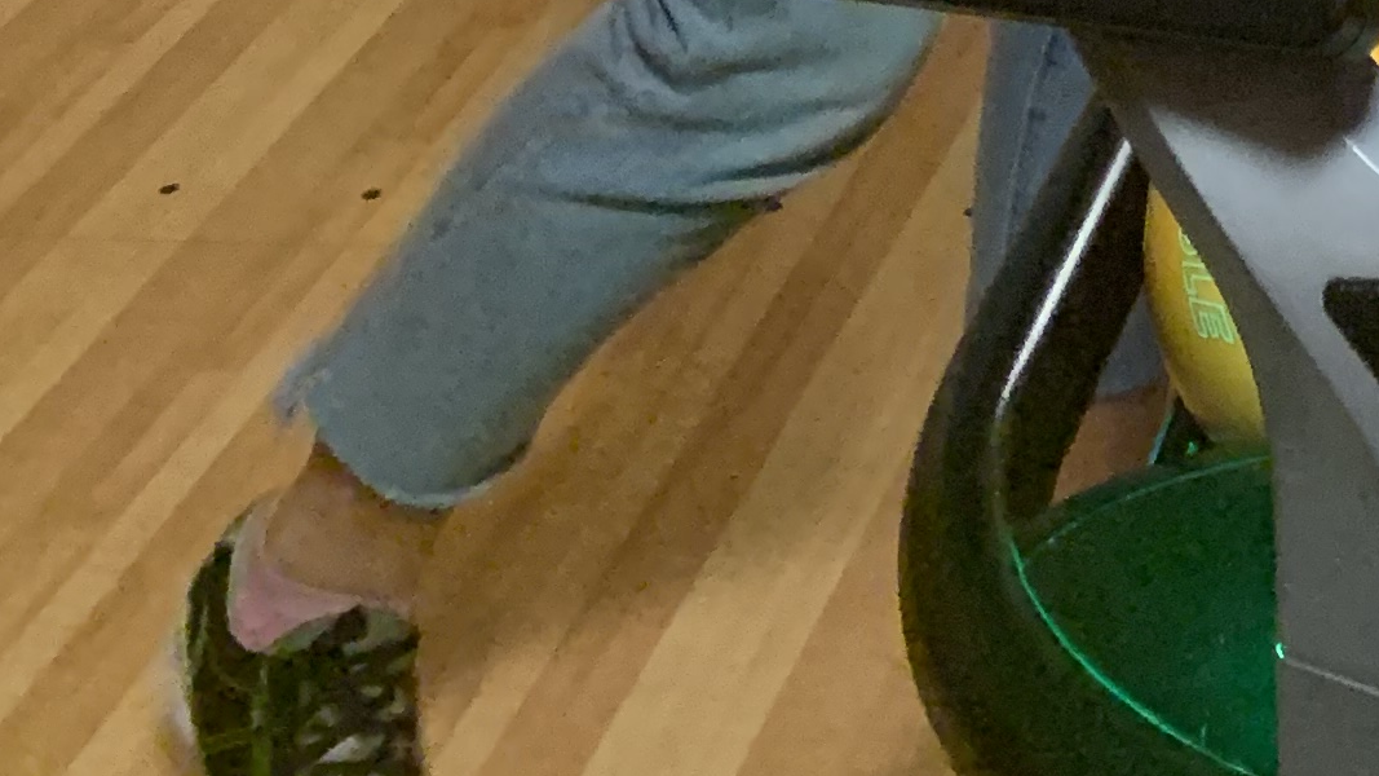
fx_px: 3912
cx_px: 1891
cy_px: -1467
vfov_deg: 9.3
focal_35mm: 107
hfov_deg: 18.3
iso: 400
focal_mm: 4.25
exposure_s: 1/60
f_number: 1.8
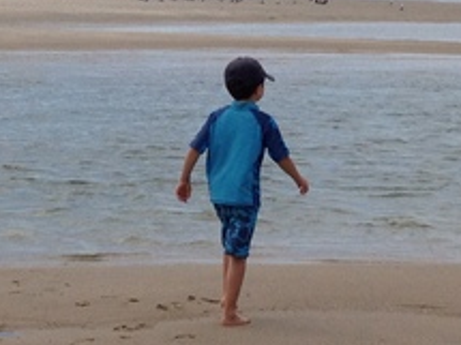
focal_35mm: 163
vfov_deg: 9.1
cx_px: 206
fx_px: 2170
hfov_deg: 12.1
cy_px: 94
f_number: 2.4
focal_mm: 4.28
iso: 64
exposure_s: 1/3690
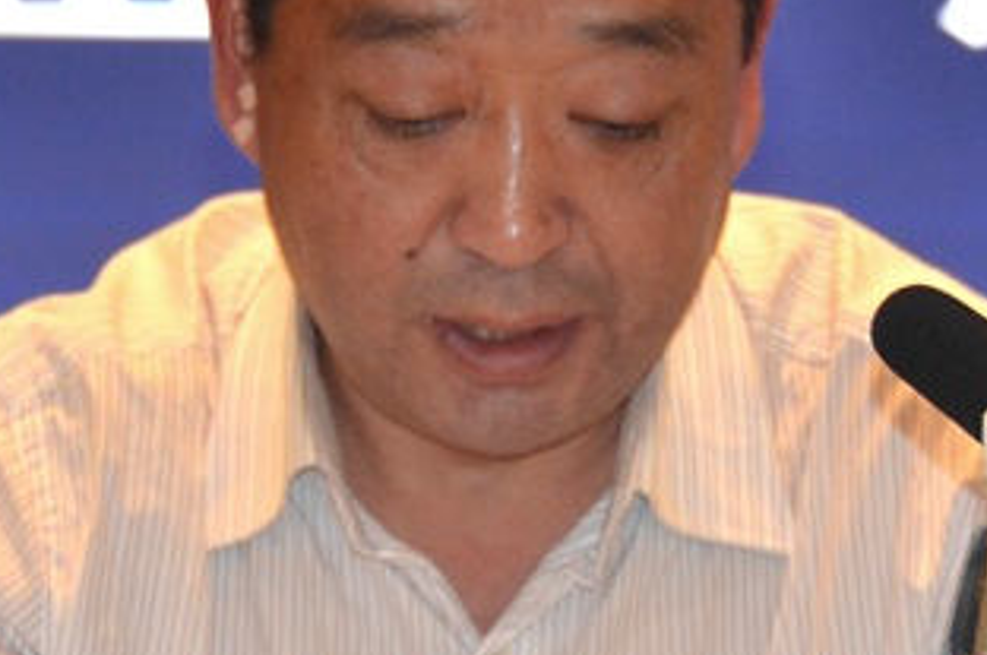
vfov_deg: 5.6
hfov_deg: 8.4
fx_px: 6734
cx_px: 538
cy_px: 332
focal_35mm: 246
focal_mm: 50
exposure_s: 1/60
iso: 800
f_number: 4.8
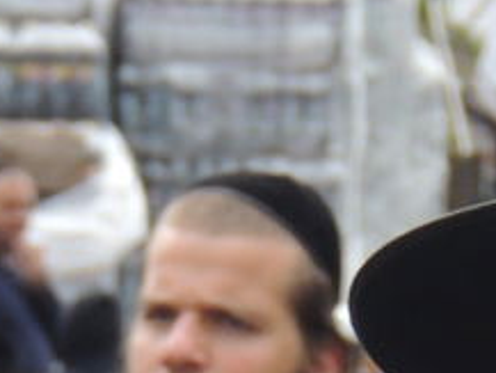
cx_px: 139
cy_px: 682
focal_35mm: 1097
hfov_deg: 1.8
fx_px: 15727
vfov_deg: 1.4
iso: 100
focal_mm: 30.3
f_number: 4.5
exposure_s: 1/200
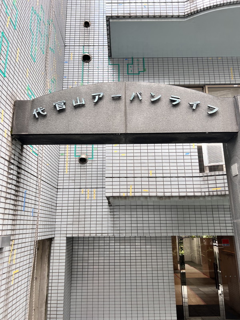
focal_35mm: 26
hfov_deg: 53.1
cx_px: 120
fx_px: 240
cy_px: 160
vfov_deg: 67.3
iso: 32
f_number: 1.5
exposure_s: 1/149
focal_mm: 5.7
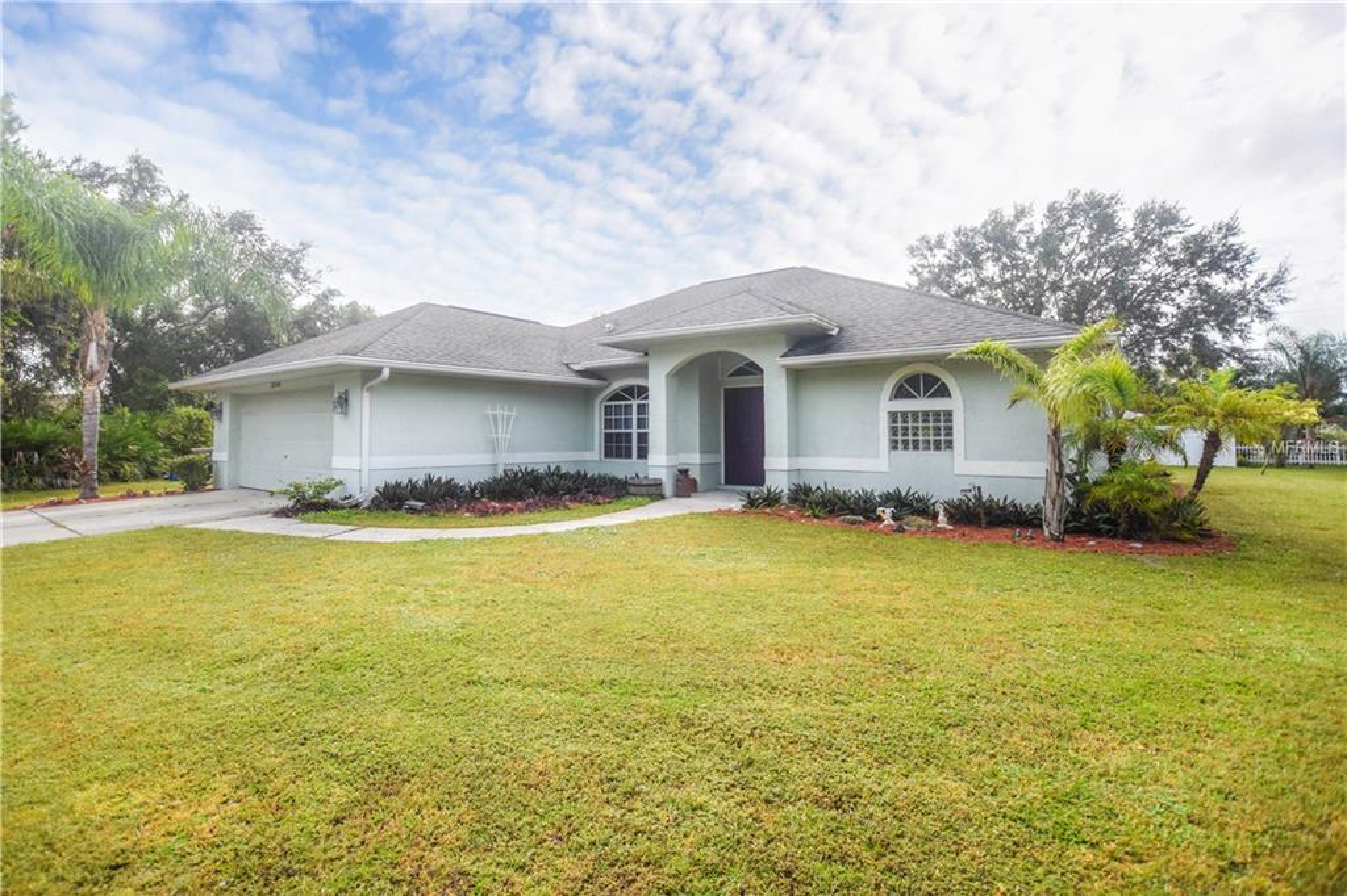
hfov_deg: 100.4
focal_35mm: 15
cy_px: 448
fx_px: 561
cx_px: 674
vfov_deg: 77.3
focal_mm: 10
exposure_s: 1/2500
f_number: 3.5
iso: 400
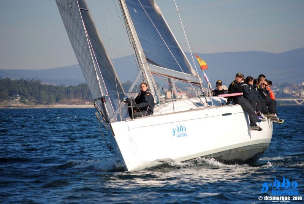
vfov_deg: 6.3
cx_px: 152
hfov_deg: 9.4
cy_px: 102
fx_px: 1840
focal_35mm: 218
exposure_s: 1/1250
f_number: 5
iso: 200
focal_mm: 145
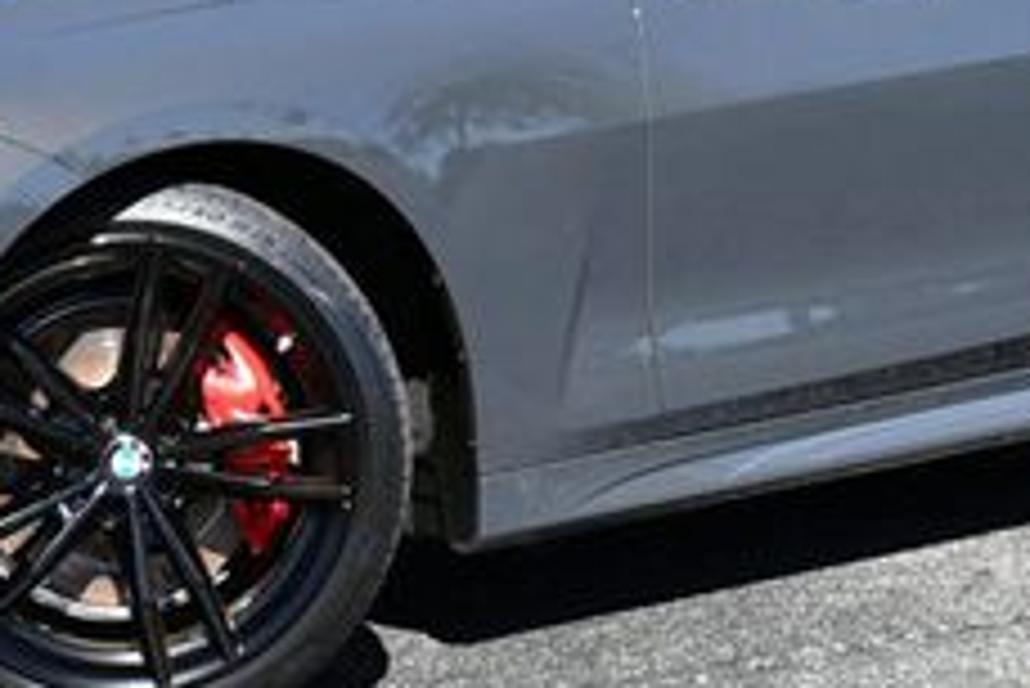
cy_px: -72
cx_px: 522
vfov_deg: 12.1
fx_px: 3206
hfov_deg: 18.2
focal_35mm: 112
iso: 125
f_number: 8
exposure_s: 1/250
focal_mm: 20
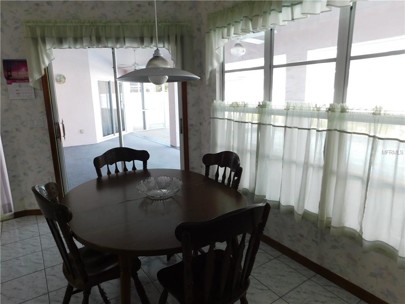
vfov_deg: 58.9
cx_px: 202
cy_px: 152
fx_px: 269
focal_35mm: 23
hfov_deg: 73.9
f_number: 3
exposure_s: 1/40
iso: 125
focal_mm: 4
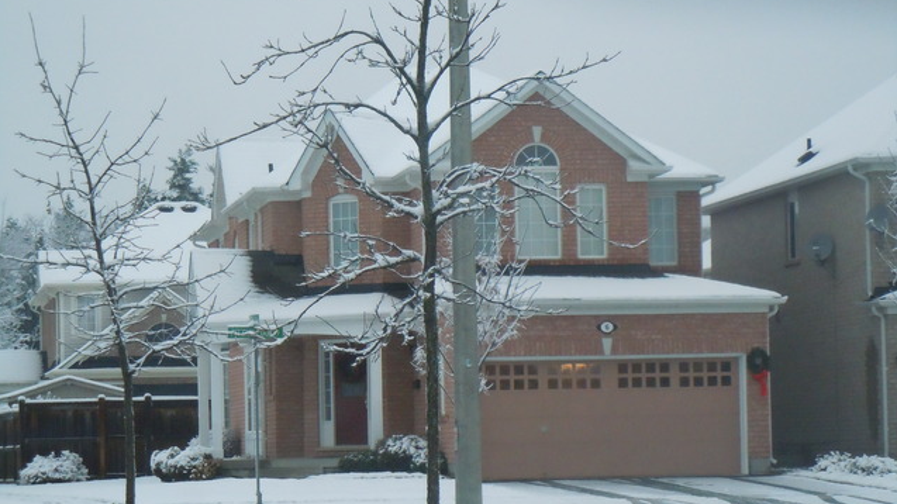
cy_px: 272
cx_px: 448
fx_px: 3020
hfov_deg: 16.9
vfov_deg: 9.5
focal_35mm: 127
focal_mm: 20.9
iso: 800
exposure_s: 1/125
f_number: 4.6
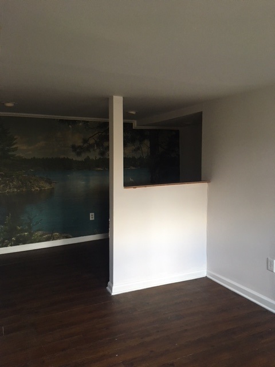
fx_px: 307
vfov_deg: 61.7
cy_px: 184
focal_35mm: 29
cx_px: 138
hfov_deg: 48.2
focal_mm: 4.15
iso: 125
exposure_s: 1/30
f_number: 2.2
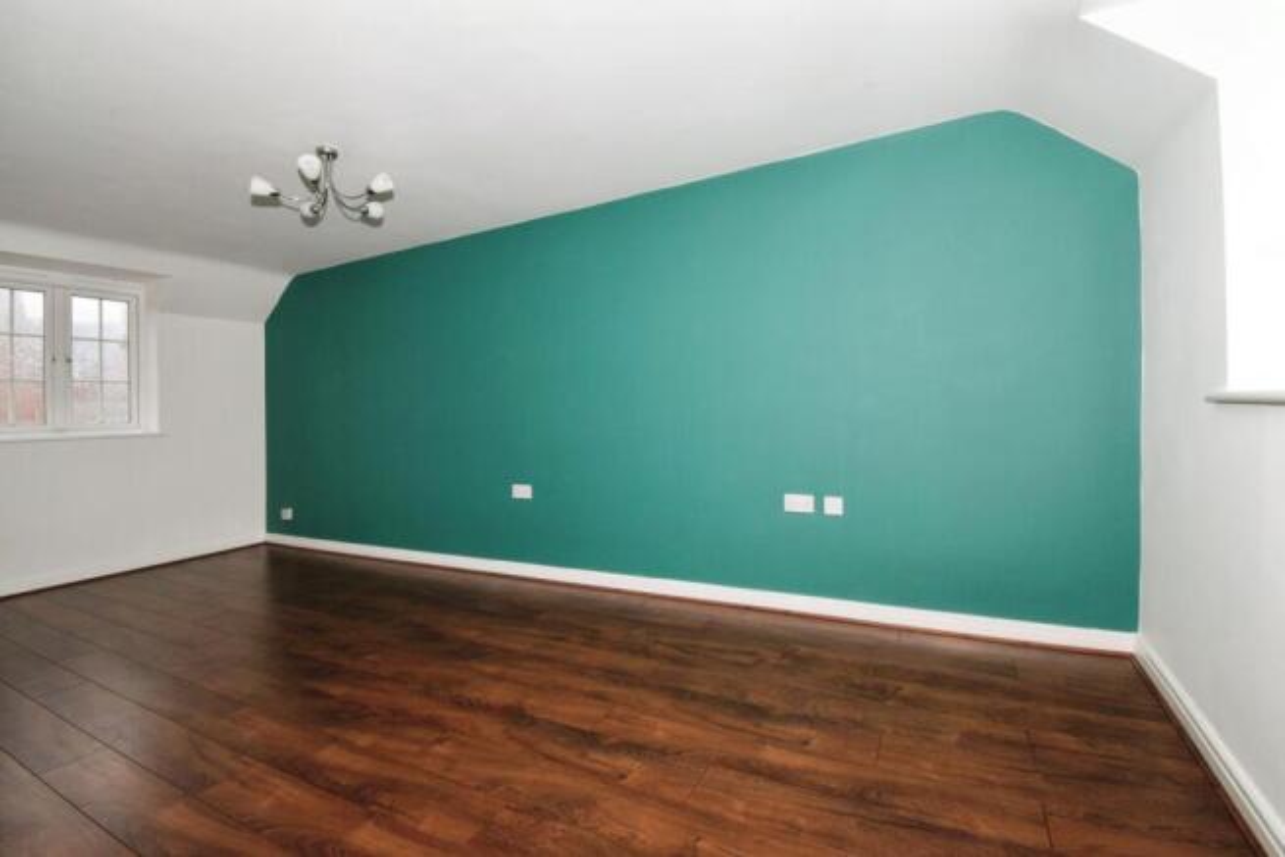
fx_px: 536
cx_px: 642
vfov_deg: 77.4
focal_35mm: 15
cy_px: 428
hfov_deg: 100.4
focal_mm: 10
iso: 1000
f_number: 16
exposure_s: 1/60
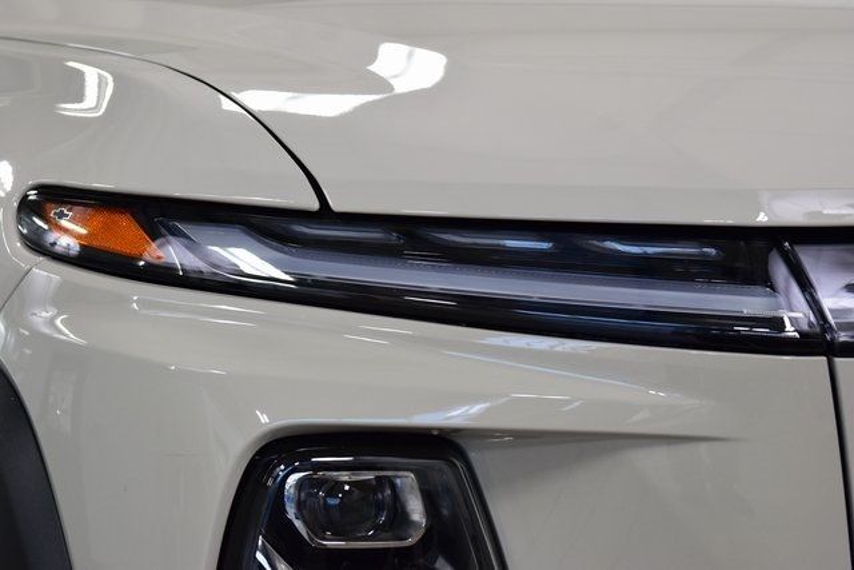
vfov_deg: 14.7
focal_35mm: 93
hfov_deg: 21.9
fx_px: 2207
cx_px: 427
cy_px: 285
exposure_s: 1/125
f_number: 5.6
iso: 1600
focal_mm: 62
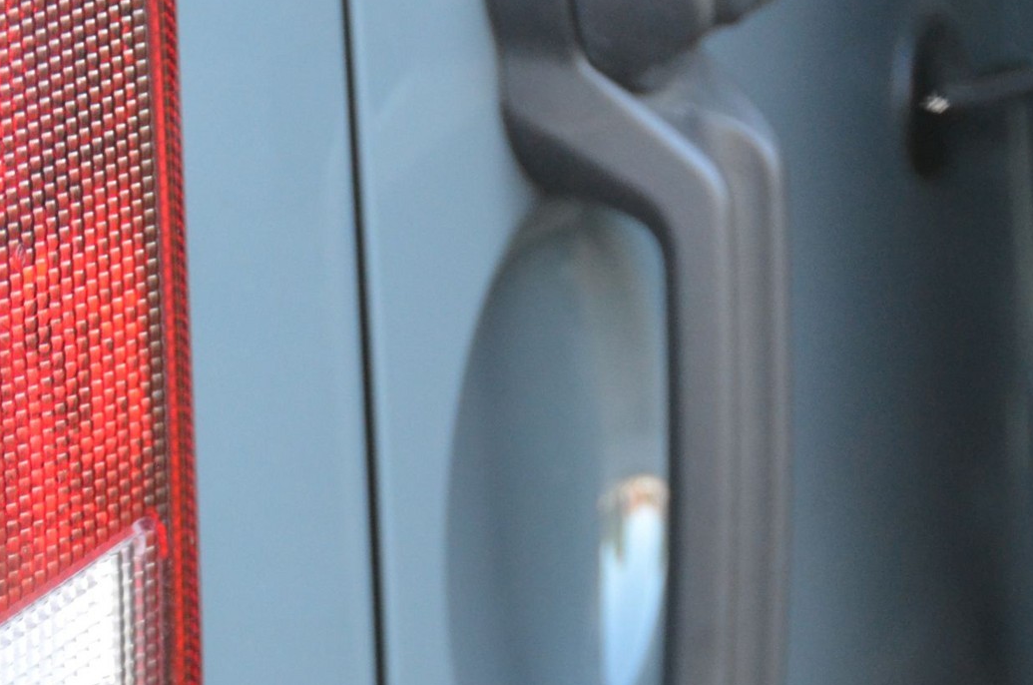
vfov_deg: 4.0
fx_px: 9858
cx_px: -95
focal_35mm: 344
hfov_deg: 6.0
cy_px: 495
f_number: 5.3
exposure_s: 1/160
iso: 1600
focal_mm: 95
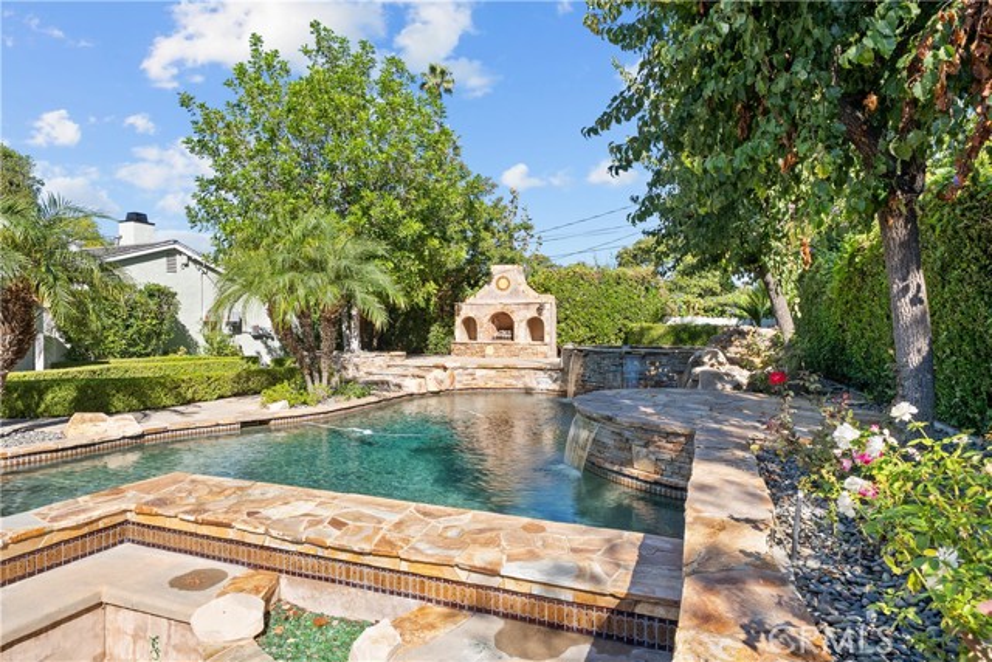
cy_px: 331
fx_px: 524
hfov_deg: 86.9
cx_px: 496
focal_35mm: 19
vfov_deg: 64.6
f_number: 9
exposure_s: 1/25
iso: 100
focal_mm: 19
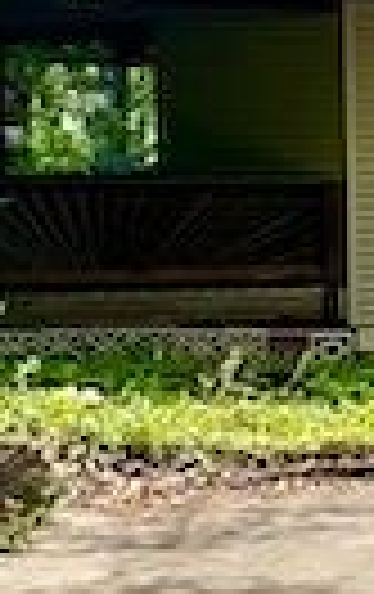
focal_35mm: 112
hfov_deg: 7.4
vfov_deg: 18.6
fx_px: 1819
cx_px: 1600
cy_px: 243
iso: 40
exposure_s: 1/390
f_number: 2.2
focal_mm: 2.22
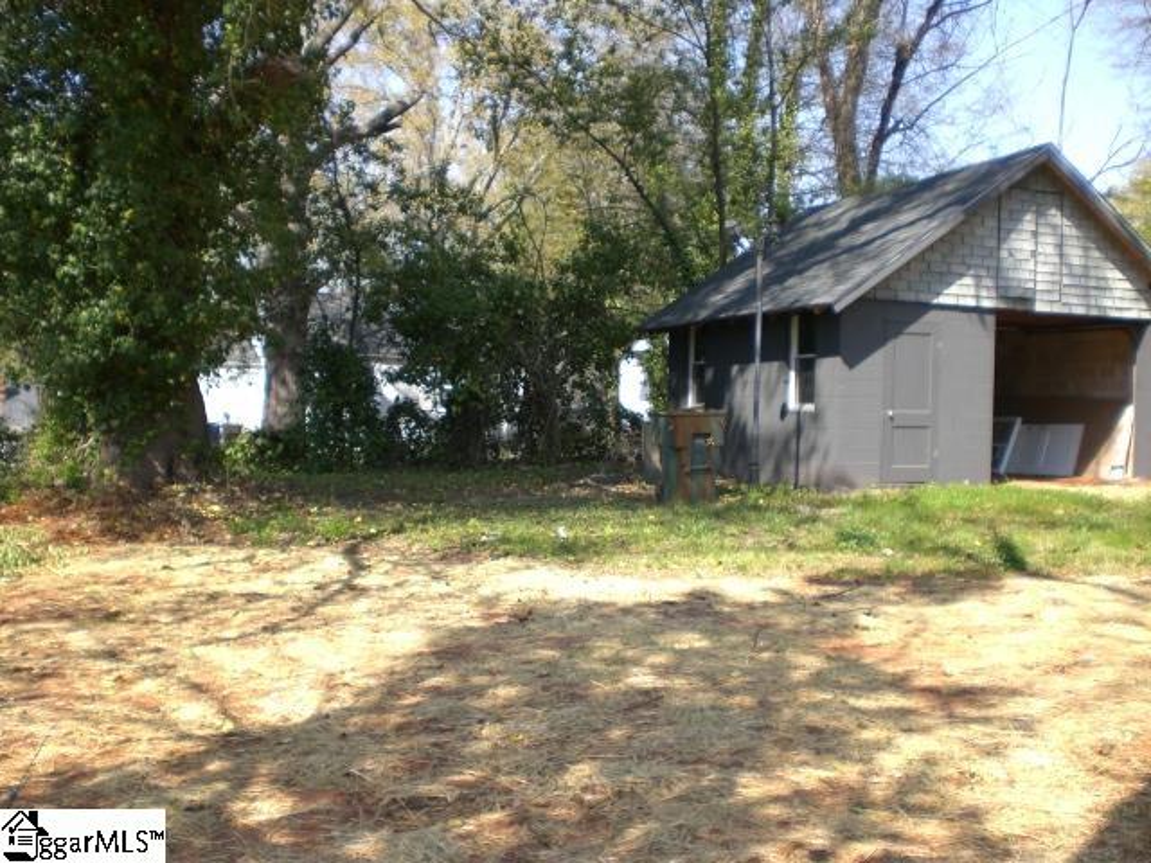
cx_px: 576
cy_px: 432
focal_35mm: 38
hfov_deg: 49.0
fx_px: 1264
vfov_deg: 37.7
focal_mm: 6.3
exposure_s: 1/320
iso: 50
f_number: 3.1
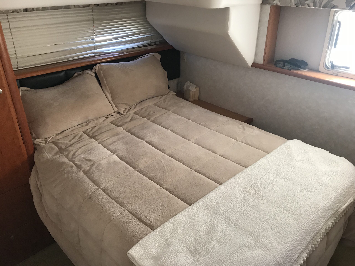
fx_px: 287
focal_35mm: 28
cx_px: 178
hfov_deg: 63.4
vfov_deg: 49.7
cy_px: 133
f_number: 1.8
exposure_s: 1/31
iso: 25
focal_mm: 3.99
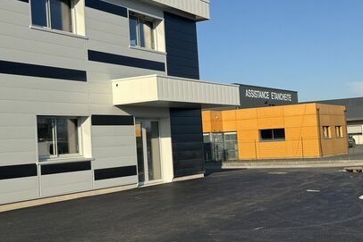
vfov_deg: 23.0
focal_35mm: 59
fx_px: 595
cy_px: 104
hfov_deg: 33.7
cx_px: 135
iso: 80
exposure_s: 1/5348
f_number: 1.78
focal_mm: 6.76
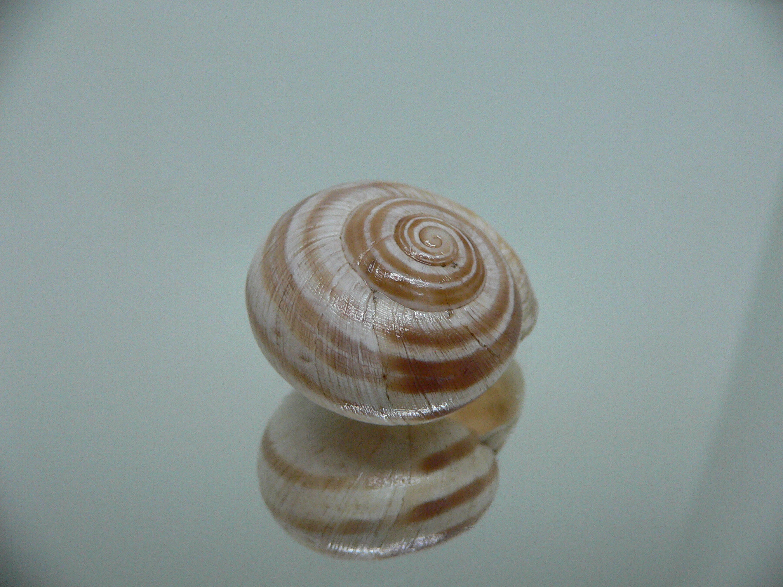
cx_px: 392
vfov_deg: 40.7
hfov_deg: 52.6
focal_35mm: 35
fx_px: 792
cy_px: 294
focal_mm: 4.6
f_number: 2.8
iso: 200
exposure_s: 1/60
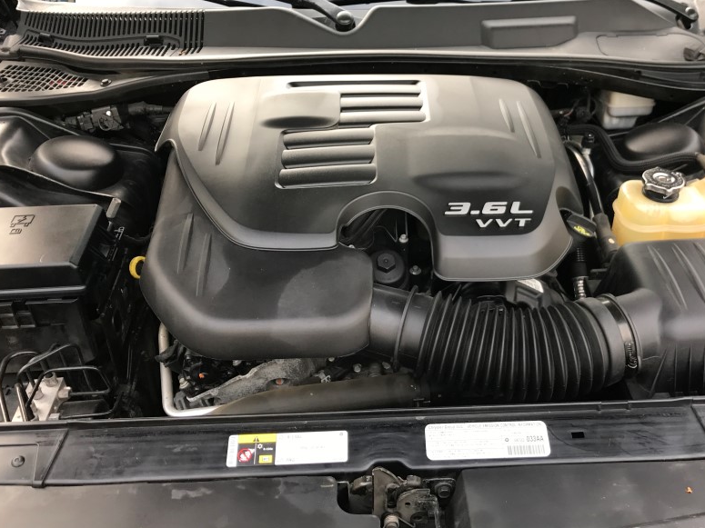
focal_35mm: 37
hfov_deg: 49.9
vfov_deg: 38.3
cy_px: 188
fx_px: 753
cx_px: 412
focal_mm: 3.99
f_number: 1.8
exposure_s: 1/90
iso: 25
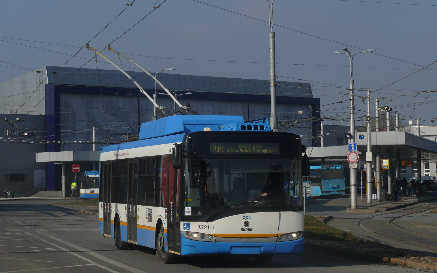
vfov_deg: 10.9
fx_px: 1429
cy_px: 129
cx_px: 218
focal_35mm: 120
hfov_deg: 17.4
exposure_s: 1/640
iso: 100
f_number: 8
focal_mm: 23.8
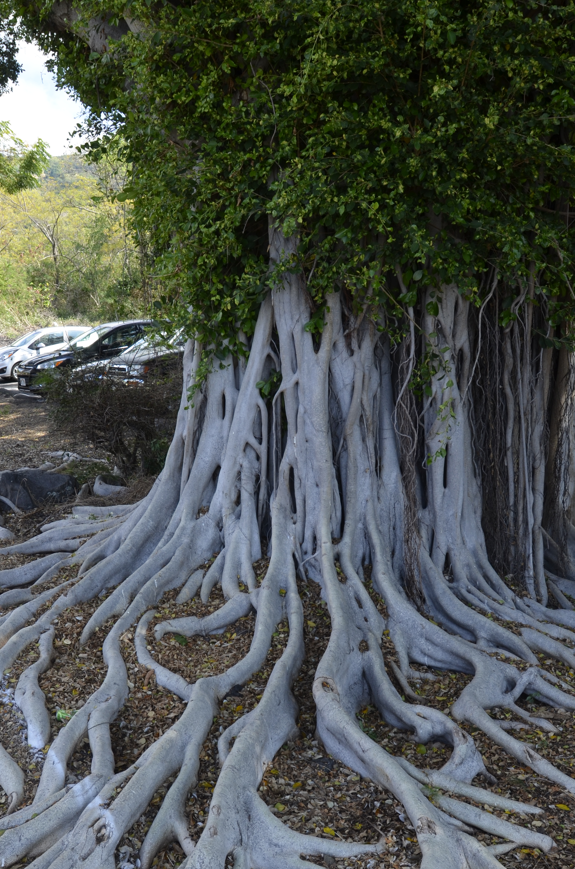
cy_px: 553
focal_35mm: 36
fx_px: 859
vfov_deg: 52.9
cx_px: 282
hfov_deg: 37.0
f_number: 6.3
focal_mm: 17
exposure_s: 1/160
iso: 200
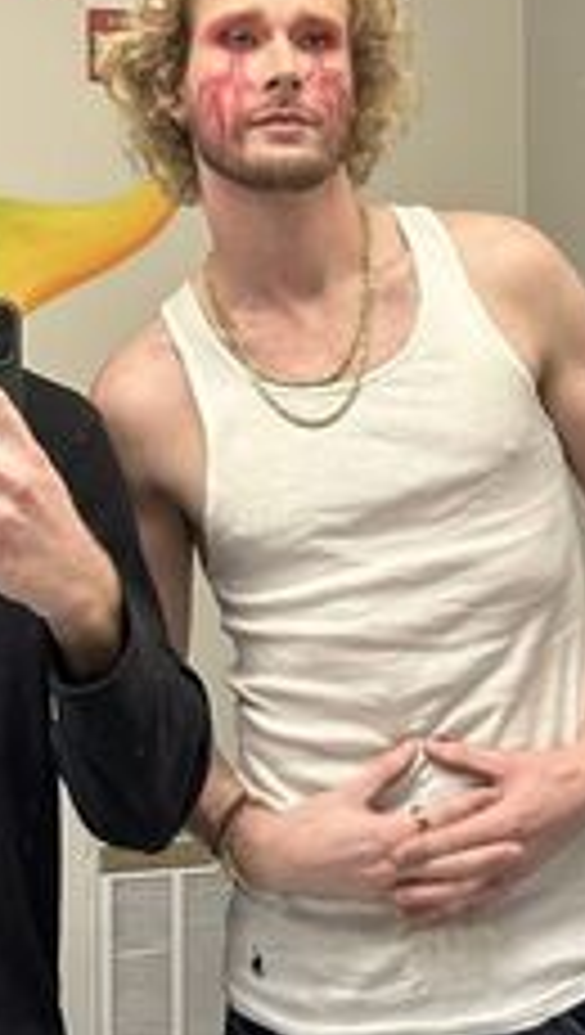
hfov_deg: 22.7
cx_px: 320
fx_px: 1456
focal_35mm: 53
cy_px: 331
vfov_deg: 38.6
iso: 250
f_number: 1.78
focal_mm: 6.86
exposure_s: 1/60
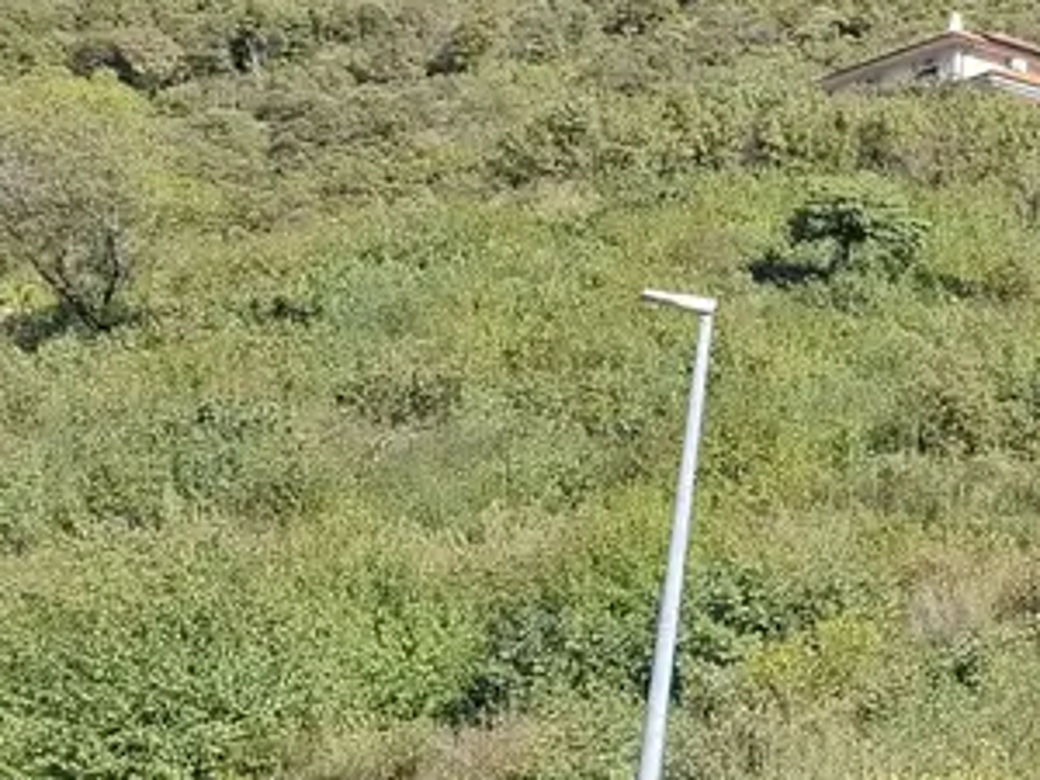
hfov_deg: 17.9
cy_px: 305
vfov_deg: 16.0
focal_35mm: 92
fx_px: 2764
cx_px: 1751
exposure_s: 1/1563
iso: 50
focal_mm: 5.54
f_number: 1.8
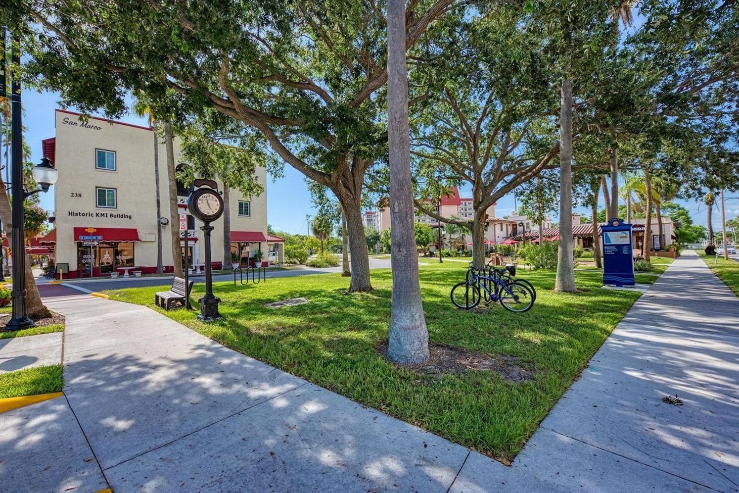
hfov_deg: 100.3
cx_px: 349
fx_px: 308
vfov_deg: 77.3
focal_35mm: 15
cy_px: 242
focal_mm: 14
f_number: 7.1
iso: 250
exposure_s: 1/200
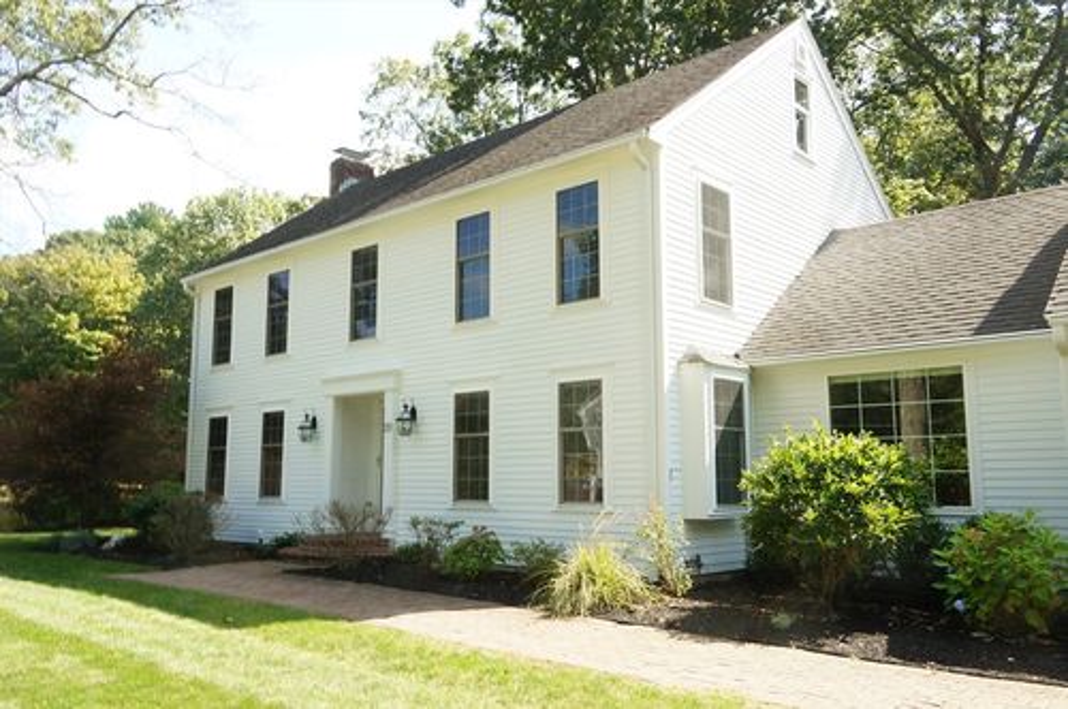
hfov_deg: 65.5
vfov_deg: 46.3
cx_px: 534
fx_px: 830
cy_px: 354
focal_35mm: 28
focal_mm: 19
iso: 100
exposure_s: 1/50
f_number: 8
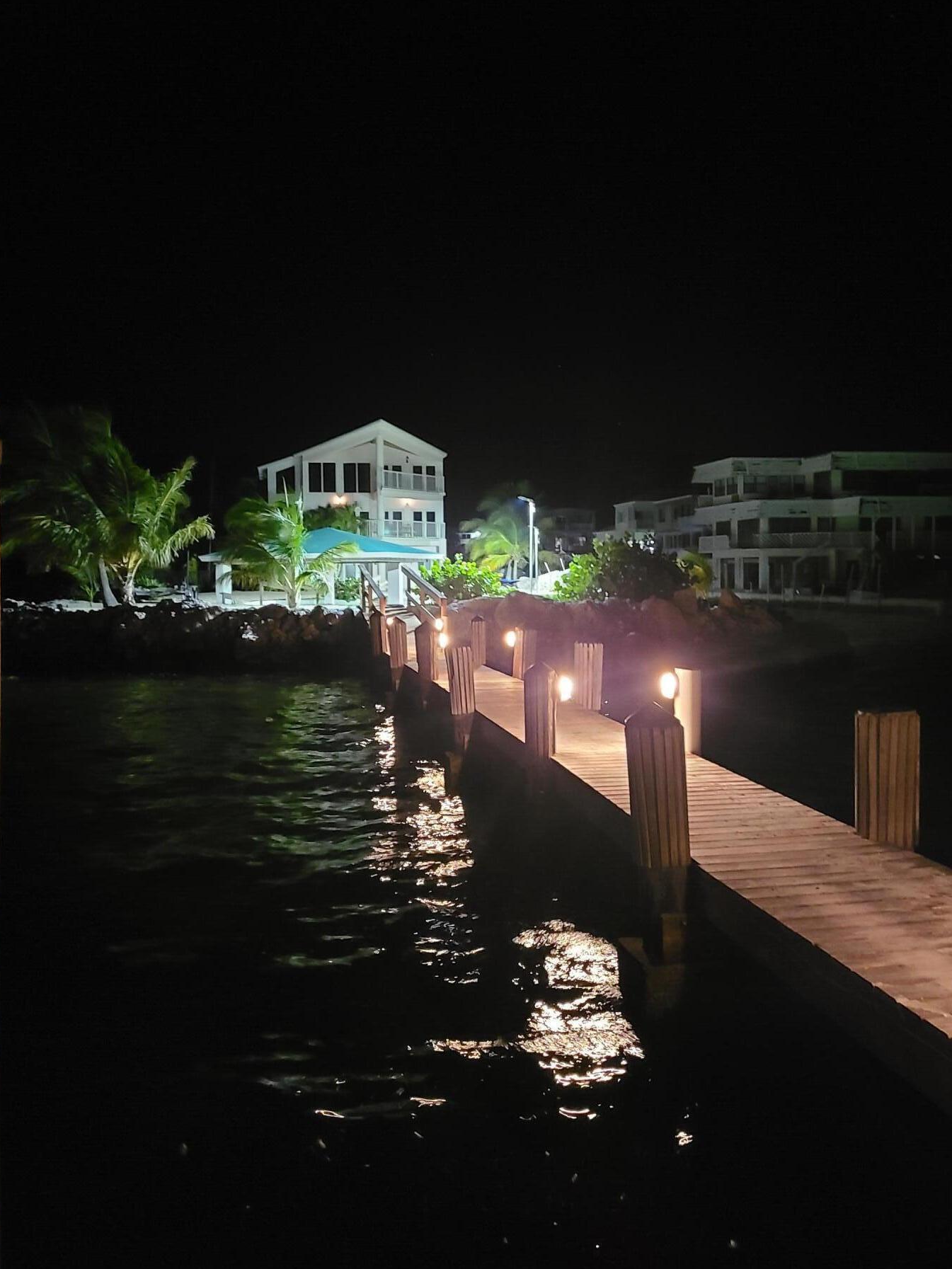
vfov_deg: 61.7
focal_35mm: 29
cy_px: 631
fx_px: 1063
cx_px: 476
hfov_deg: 48.2
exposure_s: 1/9
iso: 1250
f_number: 1.8
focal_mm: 5.4
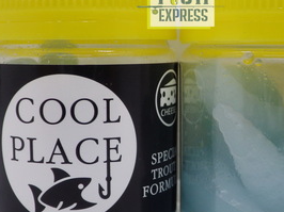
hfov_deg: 29.6
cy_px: 121
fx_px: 533
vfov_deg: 22.5
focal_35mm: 65
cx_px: 190
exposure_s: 1/200
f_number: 2.6
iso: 160
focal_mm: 6.4
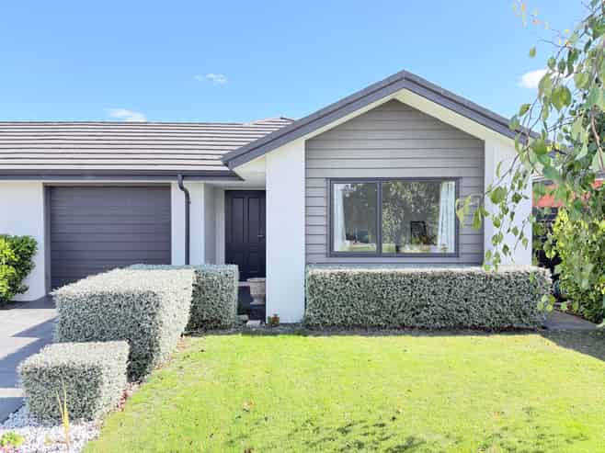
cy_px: 226
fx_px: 419
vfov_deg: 56.8
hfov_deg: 71.6
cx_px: 302
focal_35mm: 24
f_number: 1.78
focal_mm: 6.76
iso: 100
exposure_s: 1/559
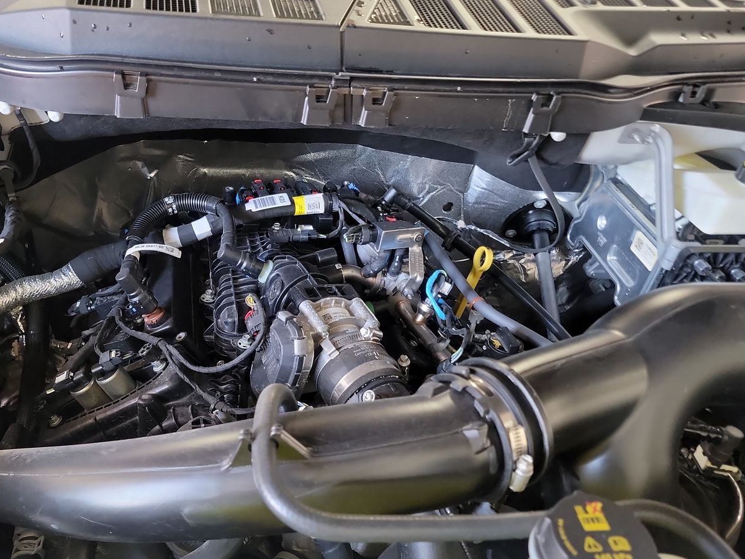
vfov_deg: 44.1
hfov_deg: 56.4
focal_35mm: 32
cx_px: 301
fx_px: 689
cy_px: 306
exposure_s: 1/59
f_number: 1.8
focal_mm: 6.7
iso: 745
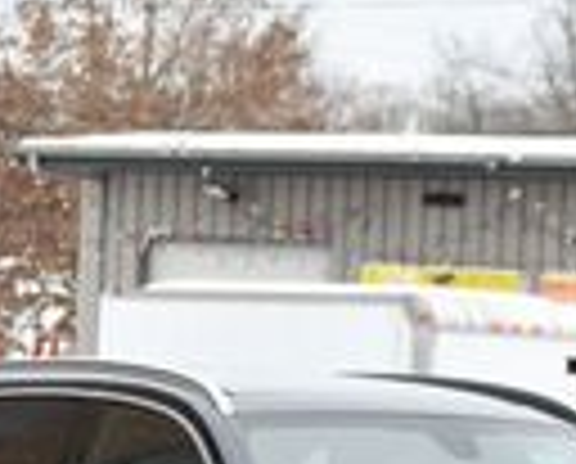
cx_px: 382
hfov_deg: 4.7
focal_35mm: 415
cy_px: 516
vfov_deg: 3.7
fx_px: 7091
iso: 200
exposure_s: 1/250
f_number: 8
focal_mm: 95
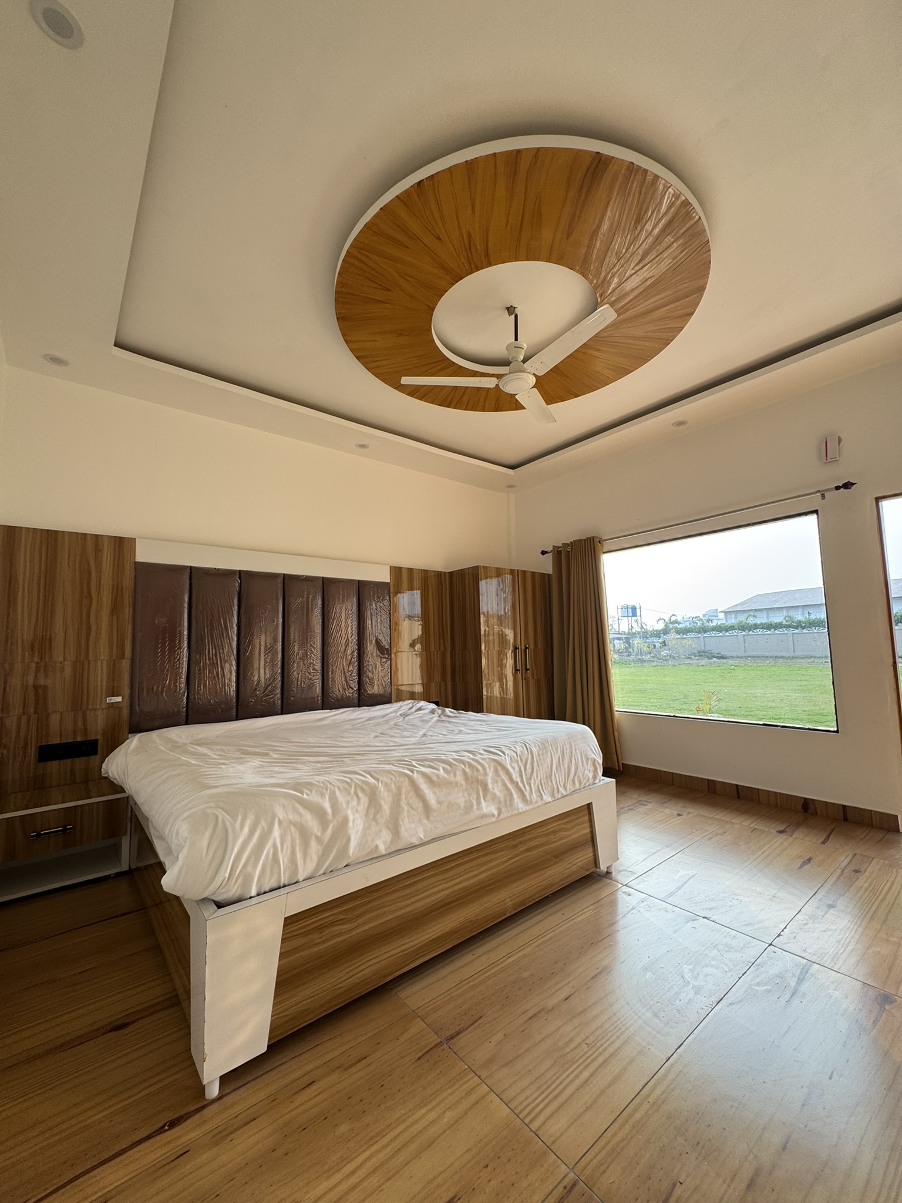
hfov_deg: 85.7
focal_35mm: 14
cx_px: 451
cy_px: 602
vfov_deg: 102.1
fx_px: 486
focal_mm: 2.22
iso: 50
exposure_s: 1/99
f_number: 2.2
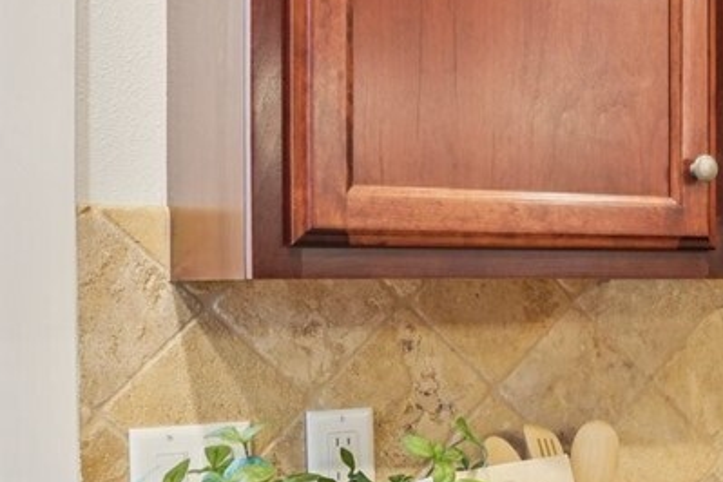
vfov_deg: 20.0
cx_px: 987
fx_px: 1366
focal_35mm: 68
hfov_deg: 24.9
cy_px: 275
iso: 400
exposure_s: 1/2.5
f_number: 8
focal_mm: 16
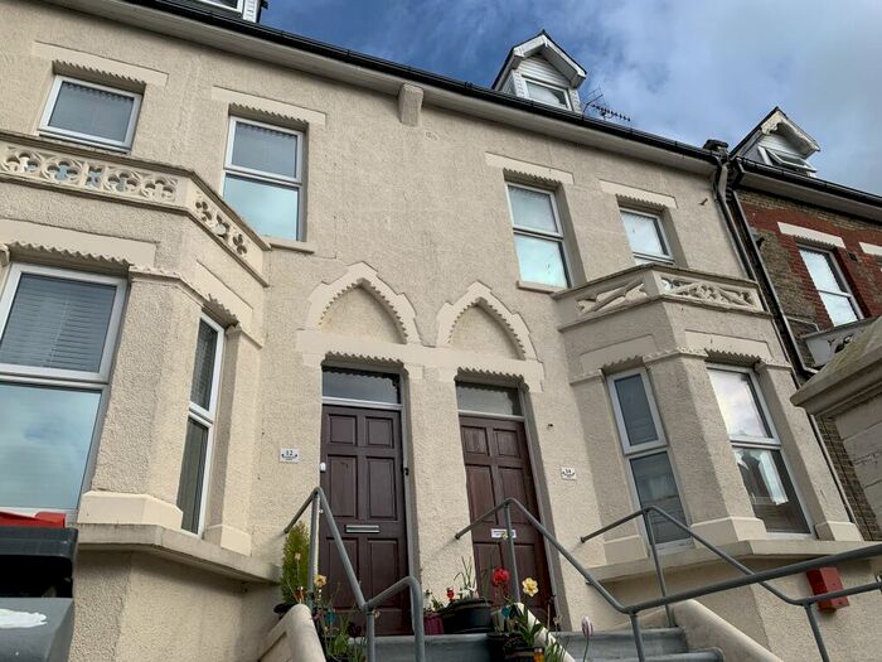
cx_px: 441
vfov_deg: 53.1
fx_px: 662
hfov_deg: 67.3
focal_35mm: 26
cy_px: 331
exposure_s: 1/2160
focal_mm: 4.25
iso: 25
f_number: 1.8
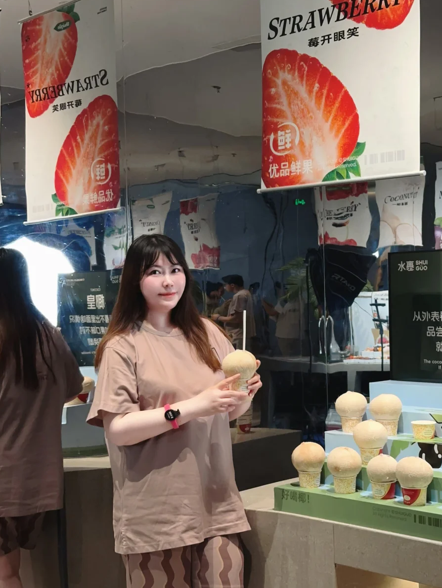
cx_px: 255
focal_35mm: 58
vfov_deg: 33.2
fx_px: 987
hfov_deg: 25.2
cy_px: 269
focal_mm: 6.86
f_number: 1.78
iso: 160
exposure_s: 1/60
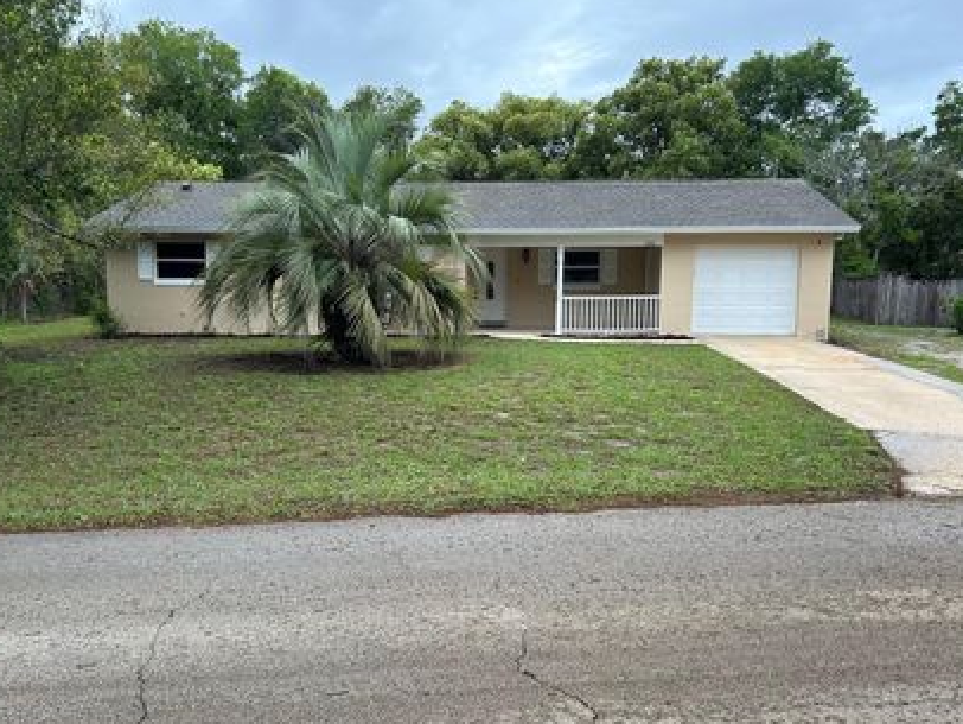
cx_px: 448
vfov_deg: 44.2
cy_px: 390
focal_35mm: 32
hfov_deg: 56.7
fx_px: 891
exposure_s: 1/840
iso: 50
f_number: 1.5
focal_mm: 5.7
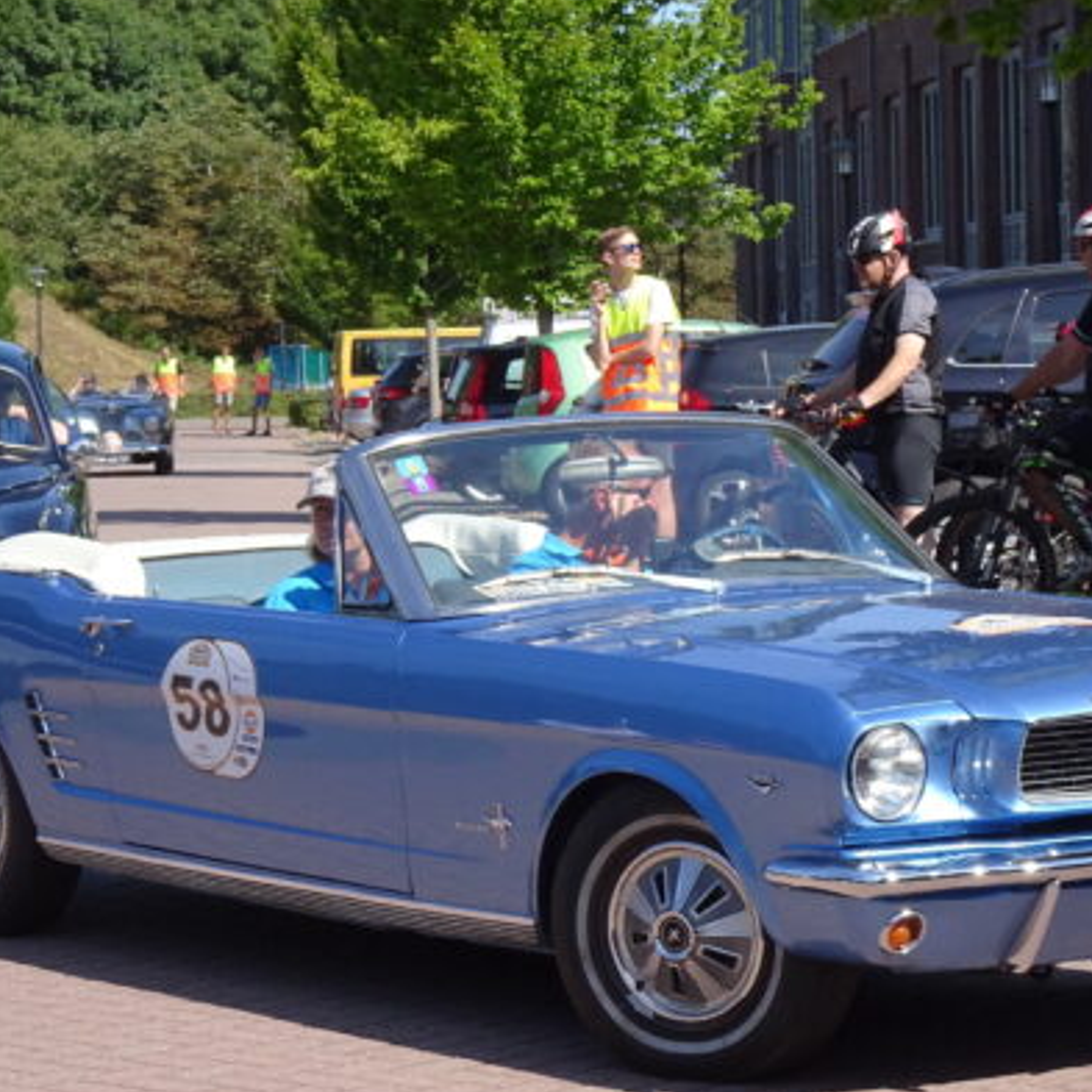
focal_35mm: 121
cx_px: 878
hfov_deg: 14.3
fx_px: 4319
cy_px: 734
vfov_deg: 14.4
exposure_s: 1/400
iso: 80
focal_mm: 12.01
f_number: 5
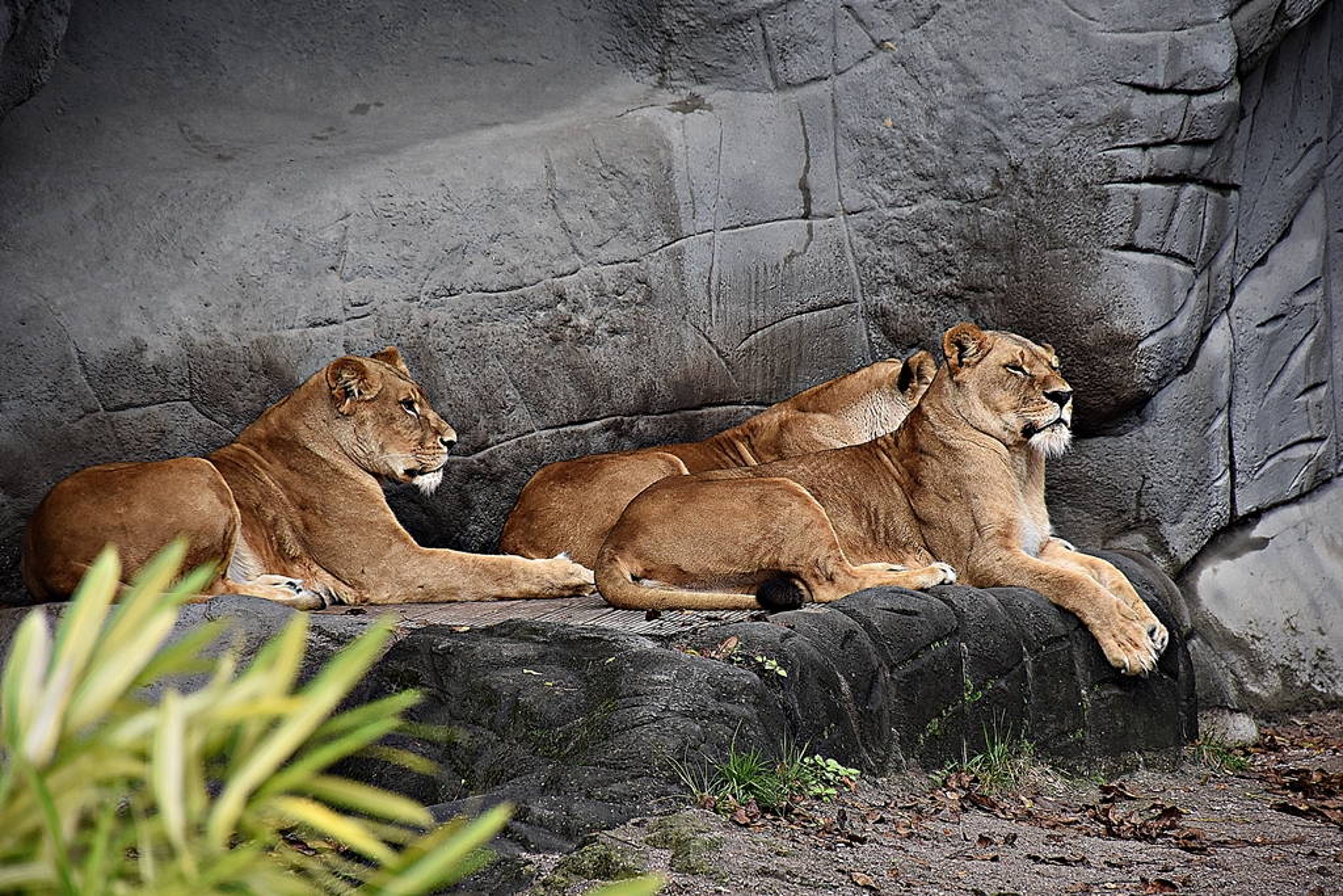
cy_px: 448
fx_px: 7835
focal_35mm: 210
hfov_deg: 9.8
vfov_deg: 6.5
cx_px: 672
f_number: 5.6
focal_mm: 140
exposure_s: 1/1000
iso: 720
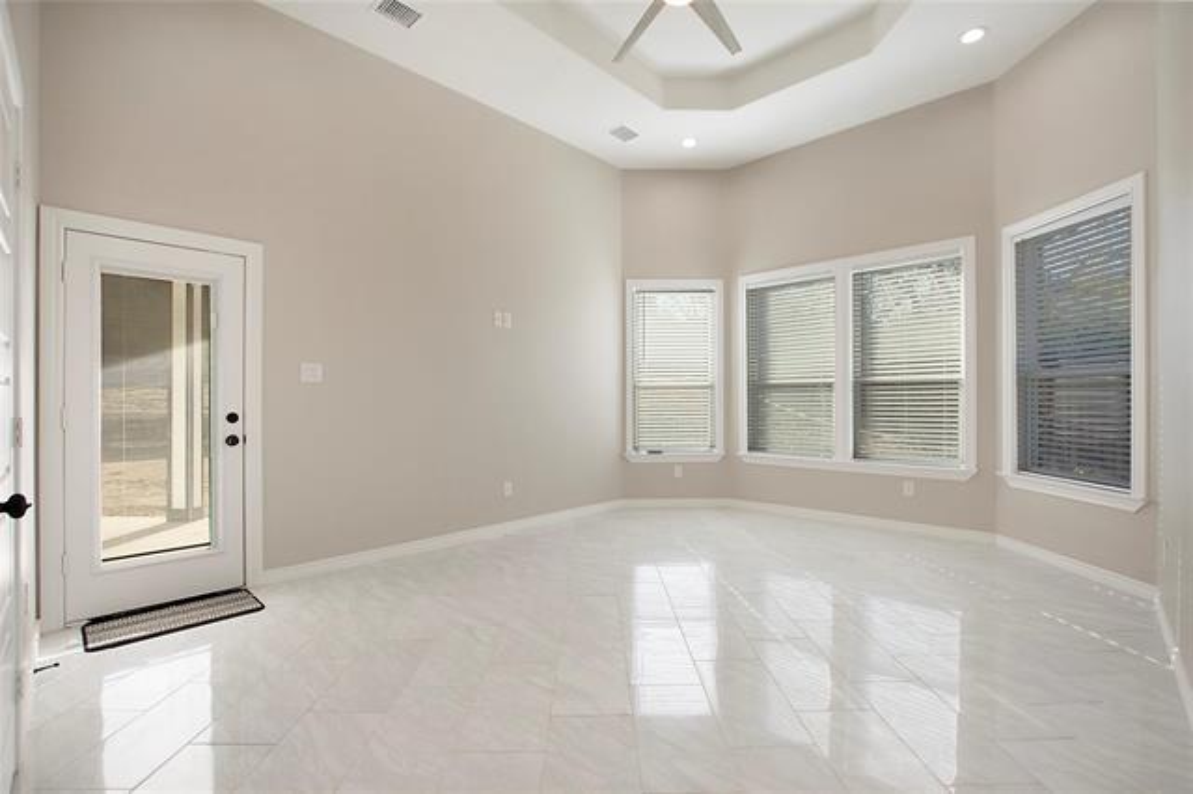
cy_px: 397
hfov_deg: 100.4
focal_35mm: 15
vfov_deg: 77.3
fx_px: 497
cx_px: 596
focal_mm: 10
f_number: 5.6
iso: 100
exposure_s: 1/320
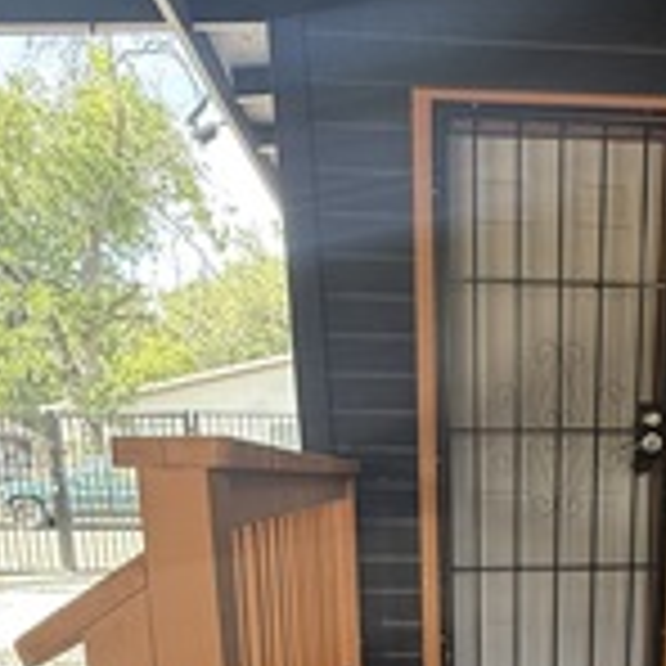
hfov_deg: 40.1
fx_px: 871
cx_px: 536
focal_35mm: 40
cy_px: 662
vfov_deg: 37.5
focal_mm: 2.22
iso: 320
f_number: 2.2
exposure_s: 1/99
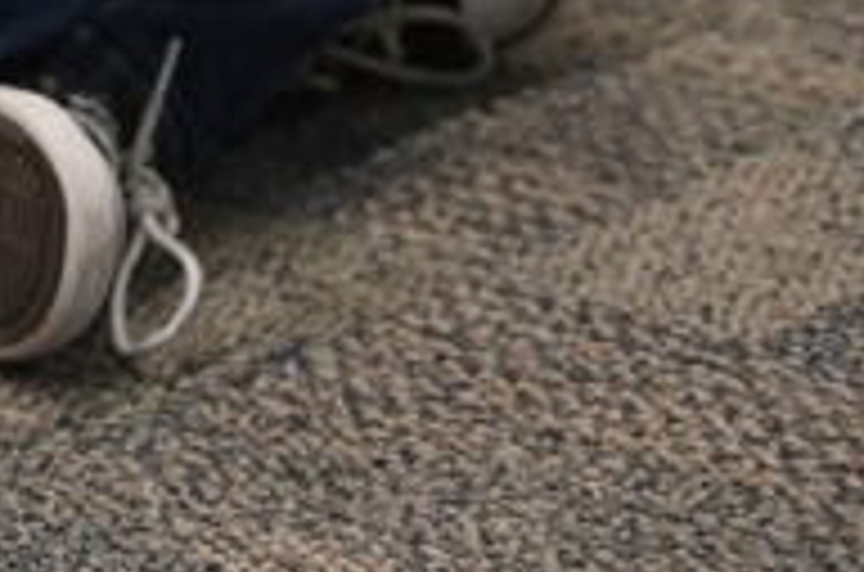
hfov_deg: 6.6
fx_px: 7039
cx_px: -1314
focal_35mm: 294
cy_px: -646
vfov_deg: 4.6
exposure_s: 1/250
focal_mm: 55
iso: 1600
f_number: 2.8
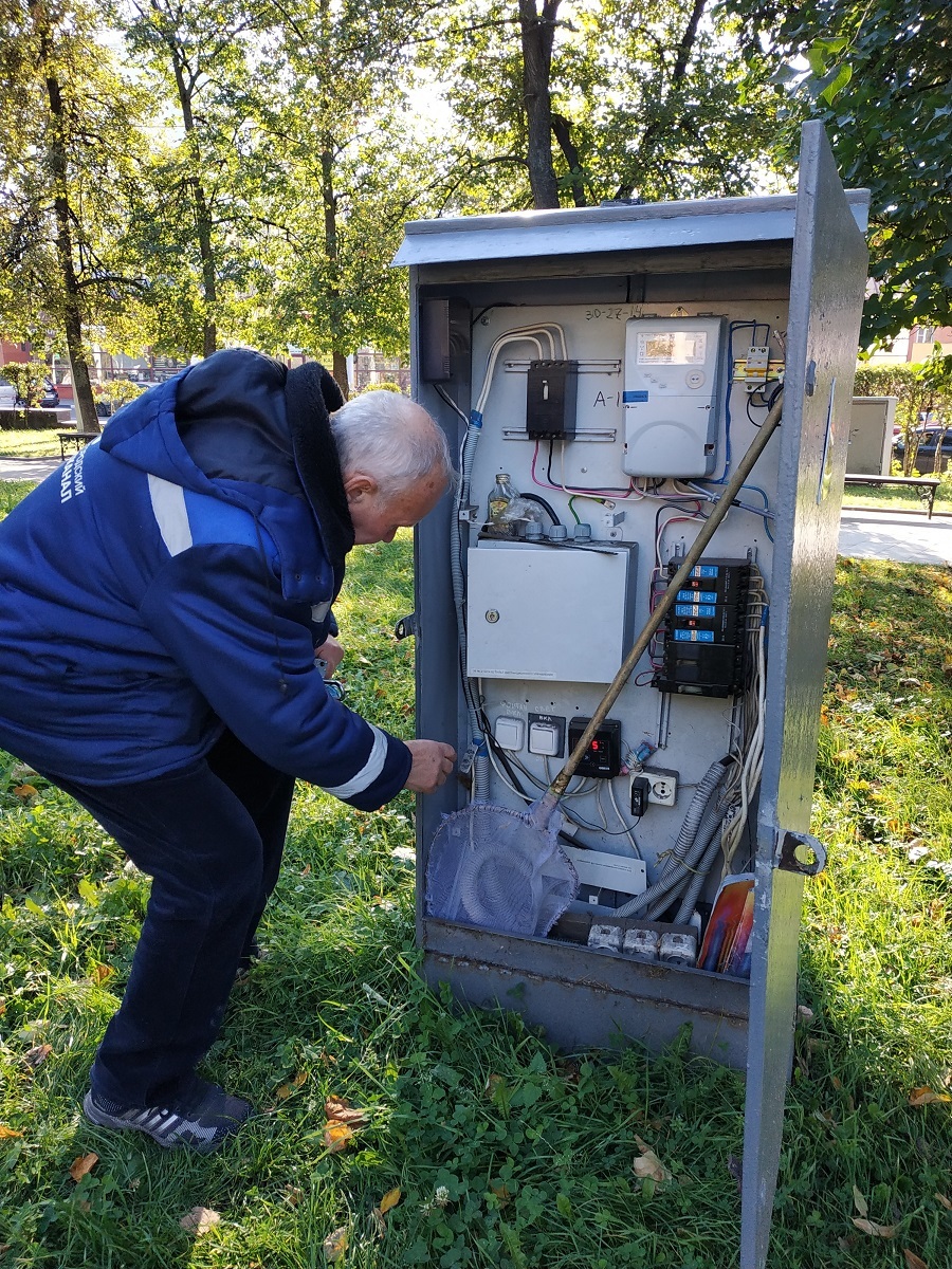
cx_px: 476
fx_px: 880
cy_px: 634
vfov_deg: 71.6
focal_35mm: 24
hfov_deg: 56.8
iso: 250
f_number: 1.9
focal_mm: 3.94
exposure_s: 1/229
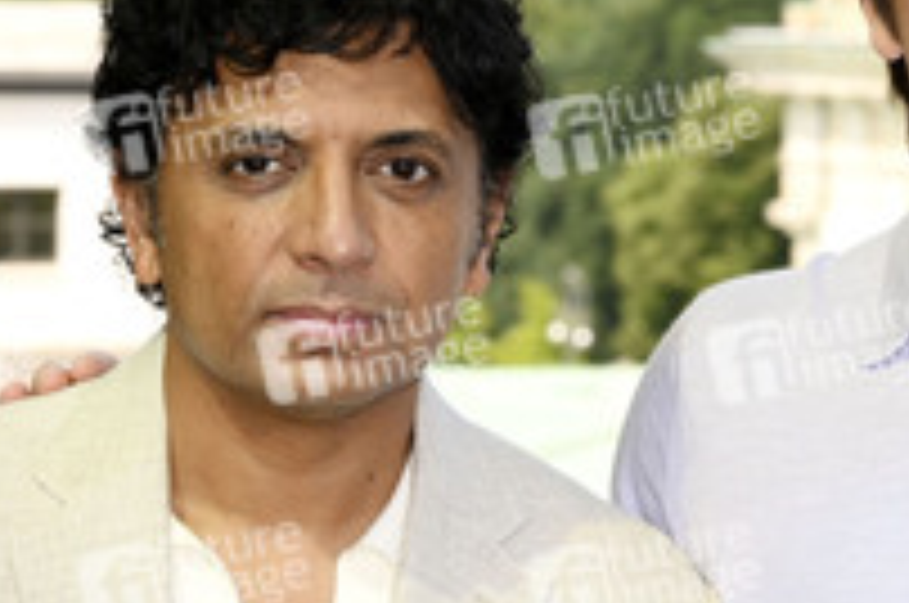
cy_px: 238
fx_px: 6302
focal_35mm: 250
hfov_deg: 8.2
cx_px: 704
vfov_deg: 5.5
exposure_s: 1/200
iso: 320
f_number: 11
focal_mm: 112
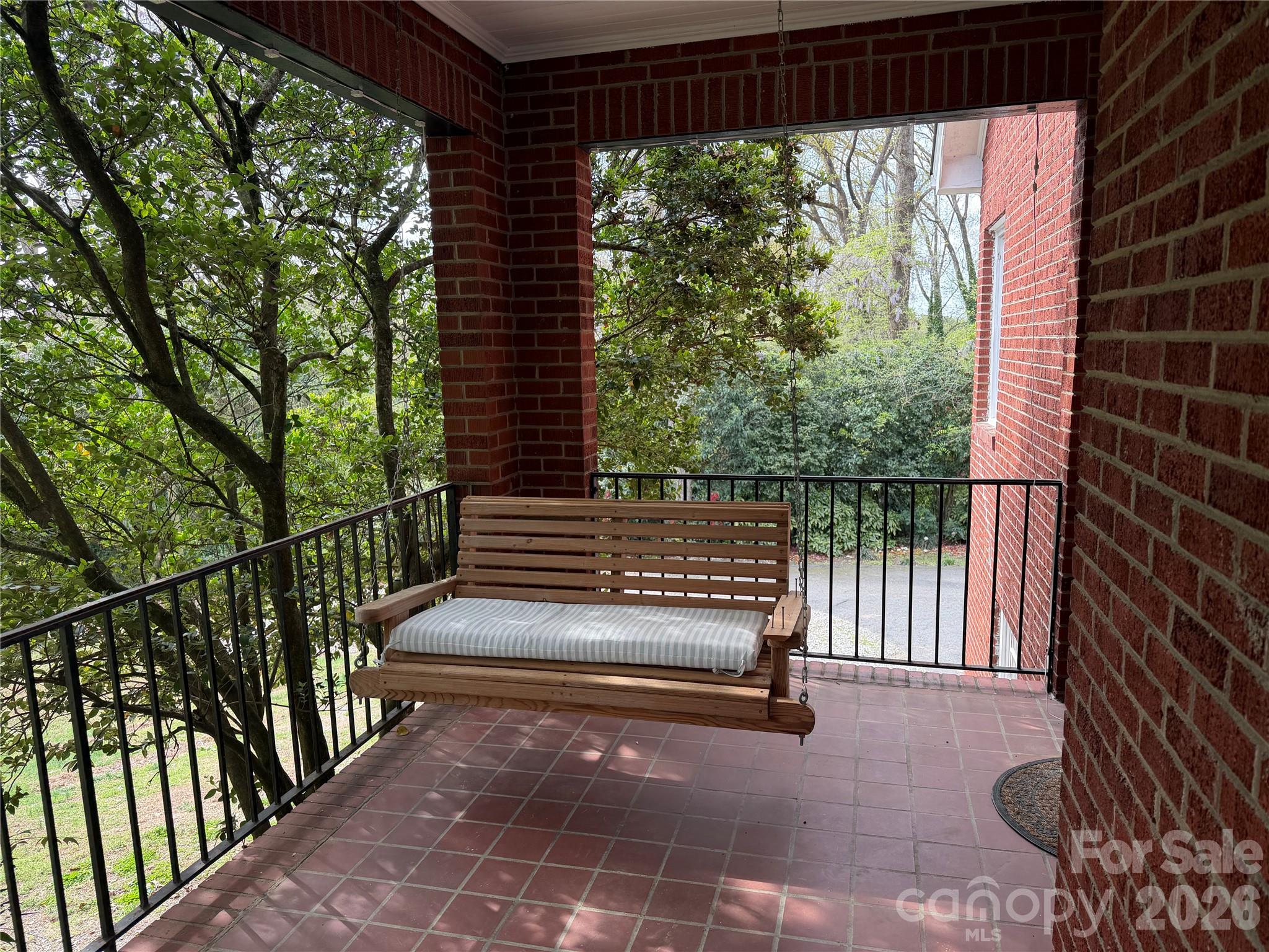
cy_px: 476
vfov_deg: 56.8
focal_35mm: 24
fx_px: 880
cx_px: 634
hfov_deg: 71.6
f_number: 1.78
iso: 80
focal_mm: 6.76
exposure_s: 1/287
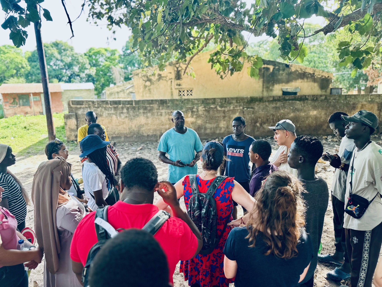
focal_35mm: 24
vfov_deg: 56.8
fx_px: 265
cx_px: 191
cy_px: 144
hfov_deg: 71.6
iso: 80
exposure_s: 1/210
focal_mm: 6.86
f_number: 1.78
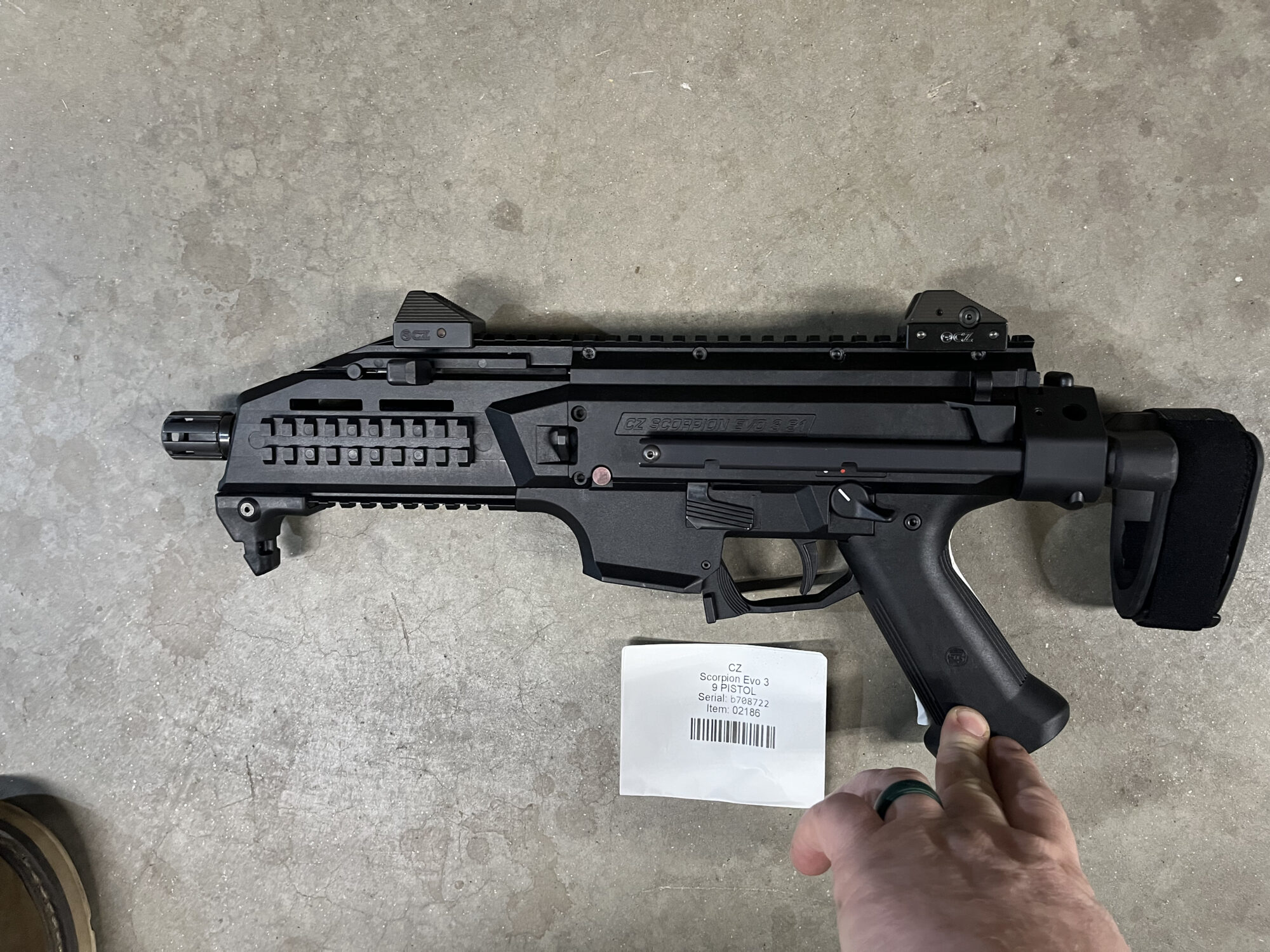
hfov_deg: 67.3
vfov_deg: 53.1
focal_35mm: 26
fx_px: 954
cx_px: 635
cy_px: 476
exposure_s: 1/60
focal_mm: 5.1
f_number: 1.6
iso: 400
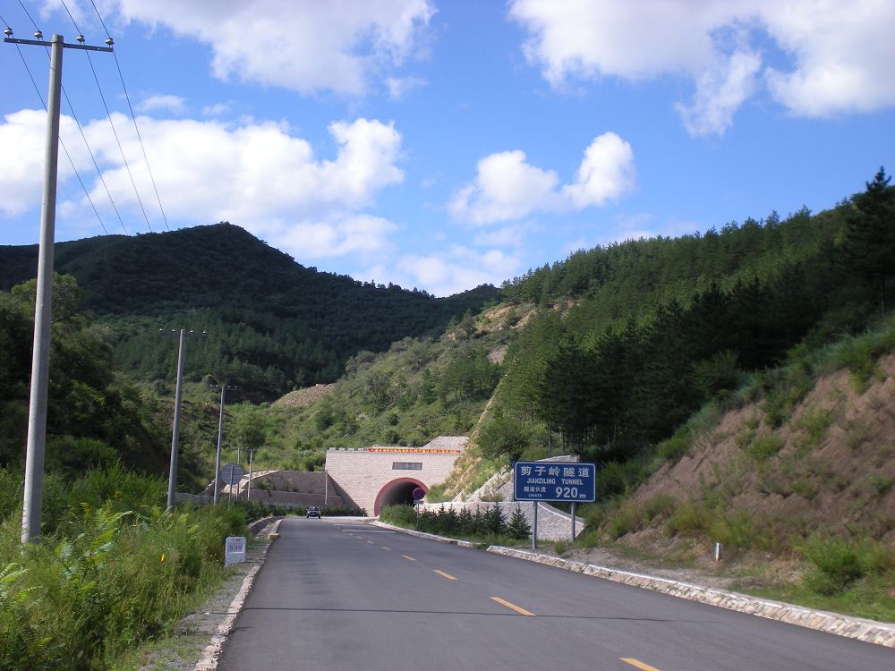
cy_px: 336
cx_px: 448
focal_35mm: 56
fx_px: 1448
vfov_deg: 26.1
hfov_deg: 34.3
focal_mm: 9.3
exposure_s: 1/279
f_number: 5.6
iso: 64
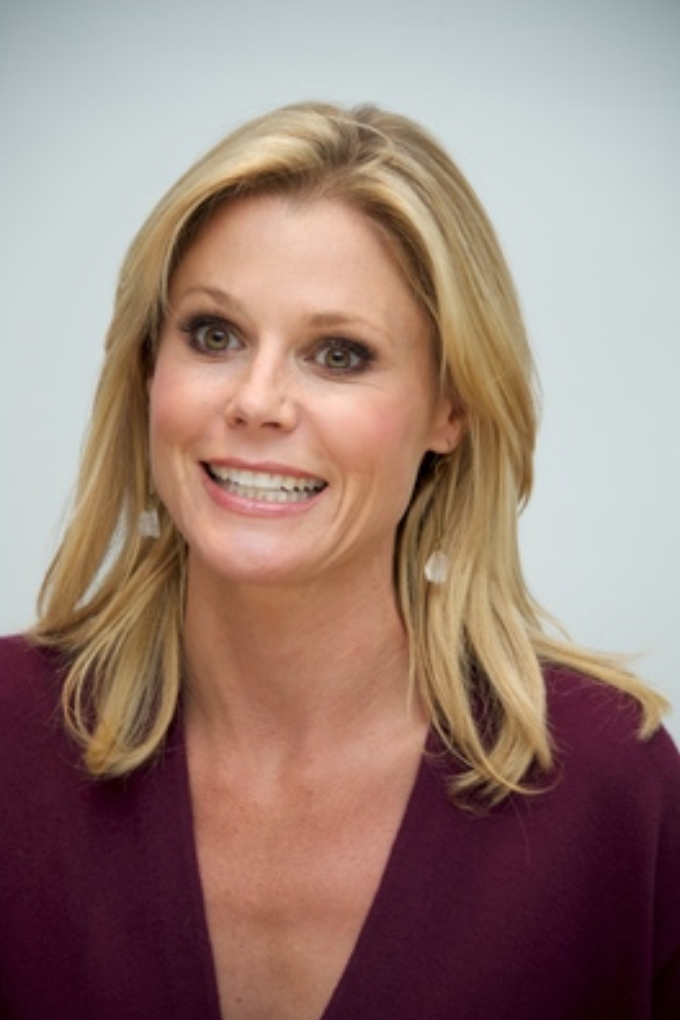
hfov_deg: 6.8
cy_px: 513
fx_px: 5723
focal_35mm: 202
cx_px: 340
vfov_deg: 10.2
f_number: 5.6
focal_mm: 200
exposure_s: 1/60
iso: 400
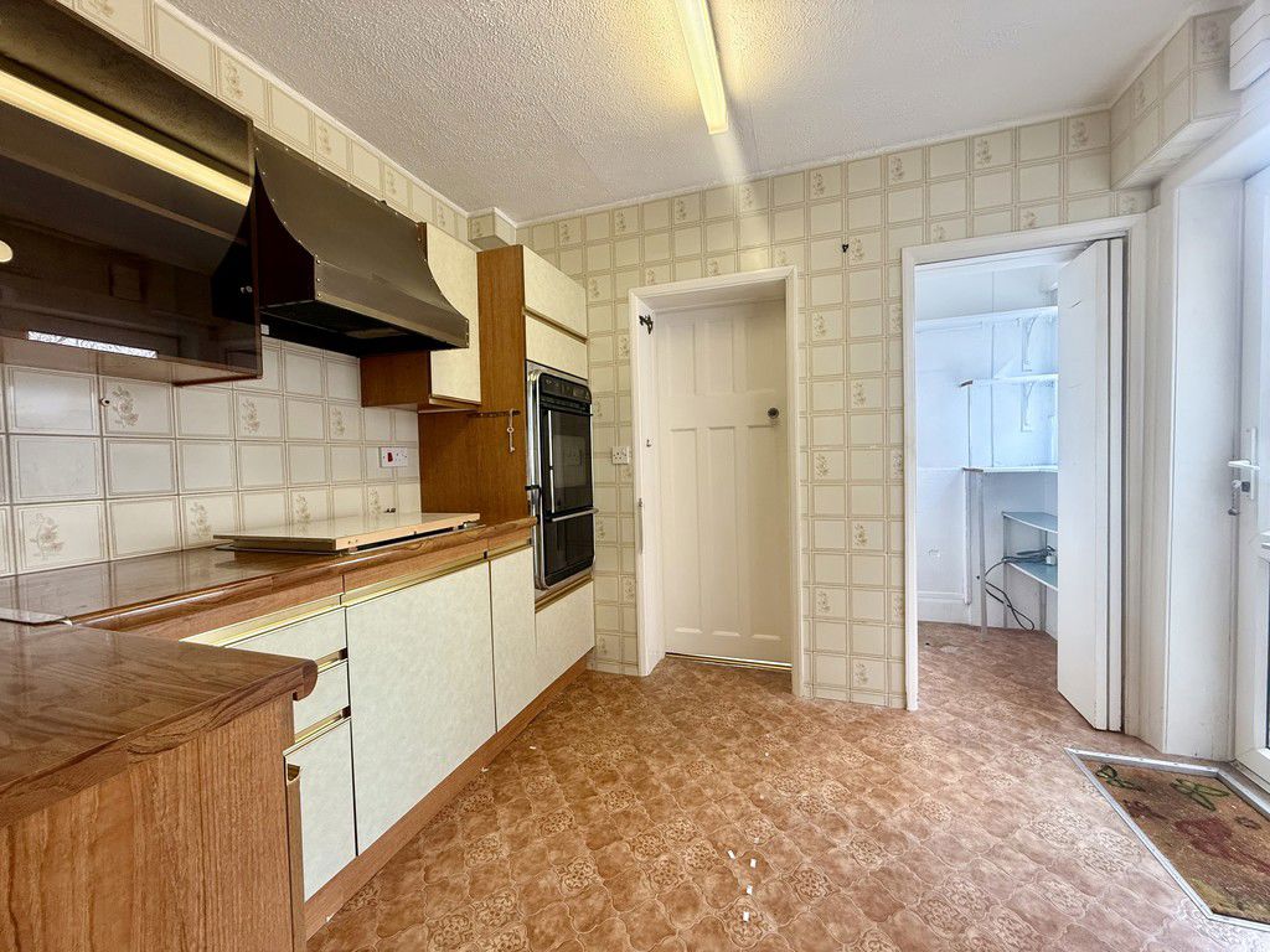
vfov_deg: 85.7
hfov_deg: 102.1
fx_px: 514
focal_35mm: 14
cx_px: 635
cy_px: 476
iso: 160
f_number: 2.2
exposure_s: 1/100
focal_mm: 2.22
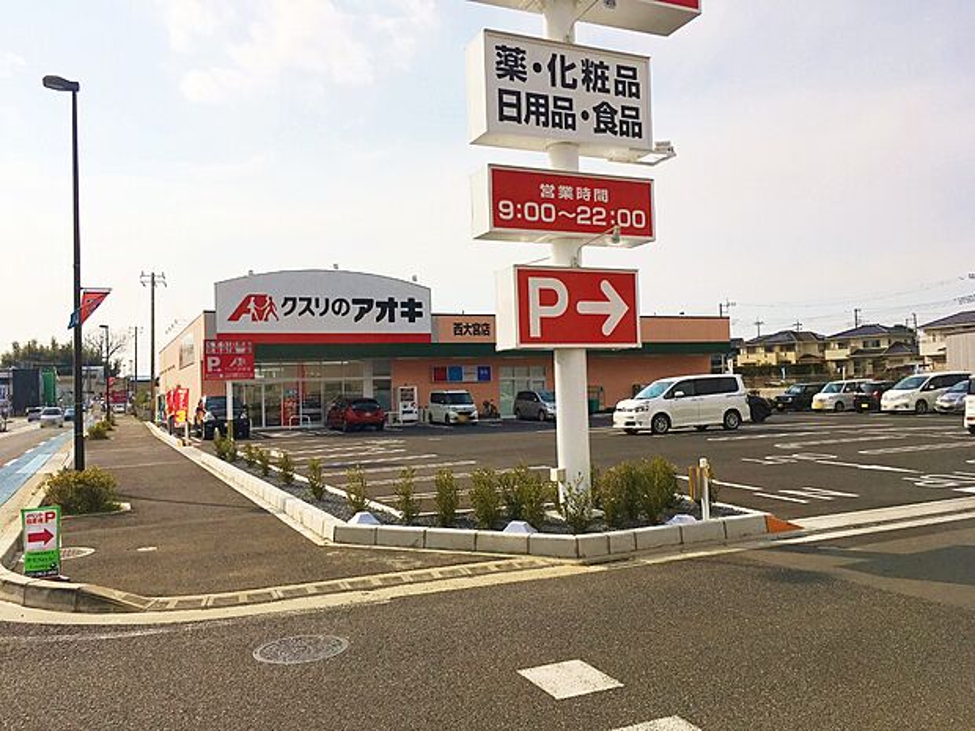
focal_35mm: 29
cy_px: 366
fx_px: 817
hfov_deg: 61.7
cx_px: 488
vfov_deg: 48.2
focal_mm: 4.15
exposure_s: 1/3846
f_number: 2.2
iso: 25
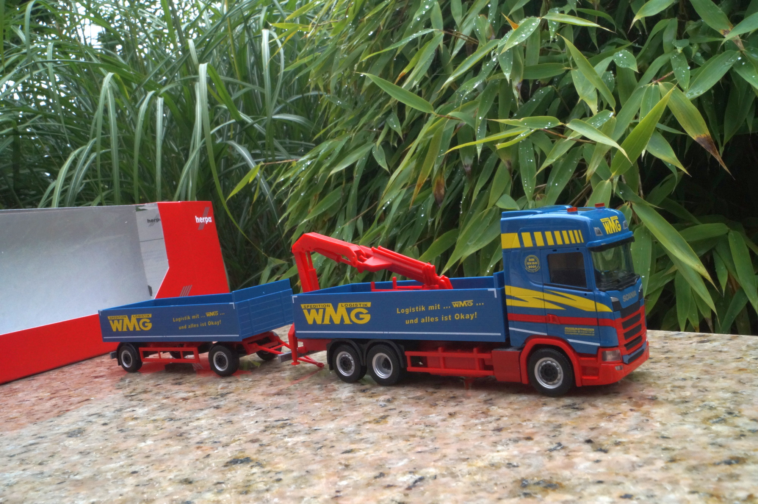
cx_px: 379
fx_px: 694
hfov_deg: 57.3
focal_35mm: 33
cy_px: 252
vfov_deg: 39.9
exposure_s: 1/60
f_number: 25
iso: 800
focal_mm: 22
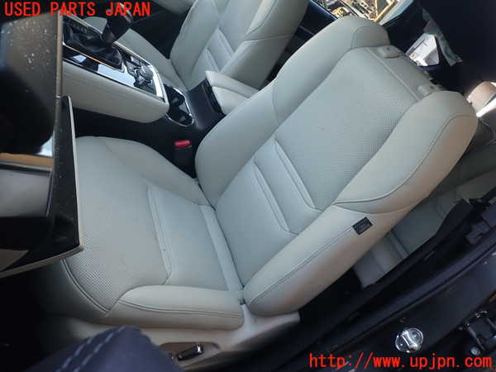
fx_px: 358
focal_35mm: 25
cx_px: 248
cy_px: 186
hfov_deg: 69.4
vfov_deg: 54.9
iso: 100
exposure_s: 1/60
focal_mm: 4.5
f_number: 2.8
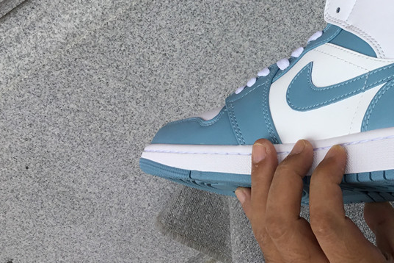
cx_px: 325
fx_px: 591
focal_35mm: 54
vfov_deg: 24.7
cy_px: 60
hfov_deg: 35.5
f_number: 2.4
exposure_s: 1/403
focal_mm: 3.3
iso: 25
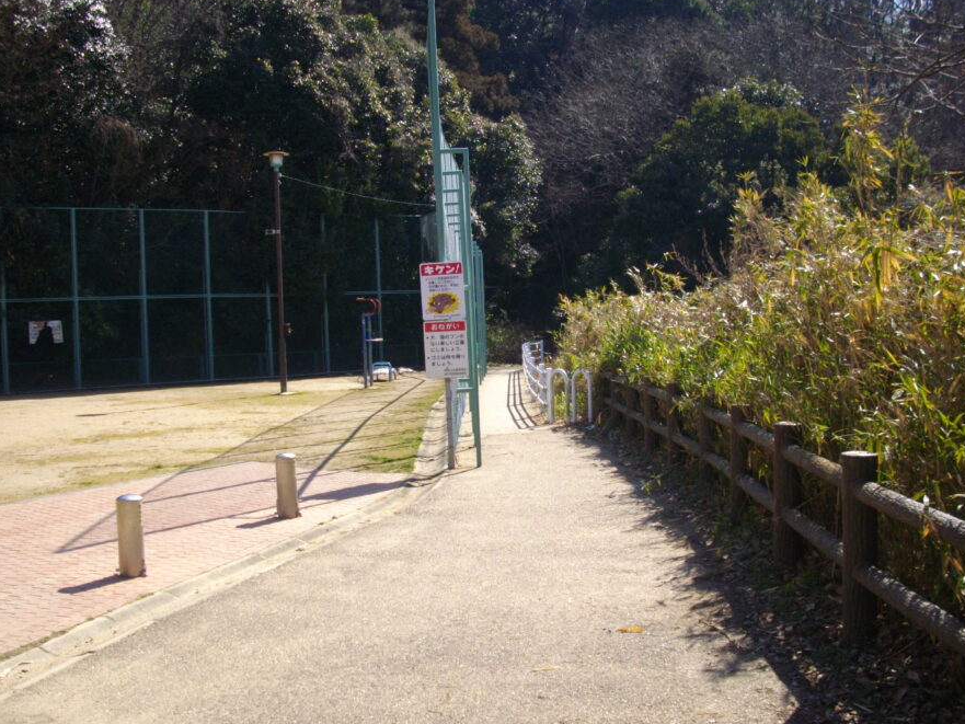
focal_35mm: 43
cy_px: 374
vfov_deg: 33.6
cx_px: 452
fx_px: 1199
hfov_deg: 43.8
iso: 100
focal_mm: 6.2
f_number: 5.6
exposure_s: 1/250
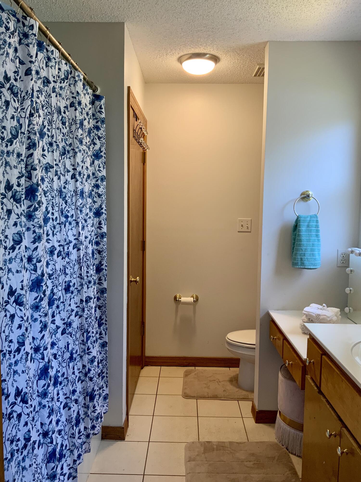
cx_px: 180
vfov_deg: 61.7
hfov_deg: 48.2
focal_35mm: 29
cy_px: 241
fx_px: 403
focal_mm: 3
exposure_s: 1/60
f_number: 1.8
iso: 64
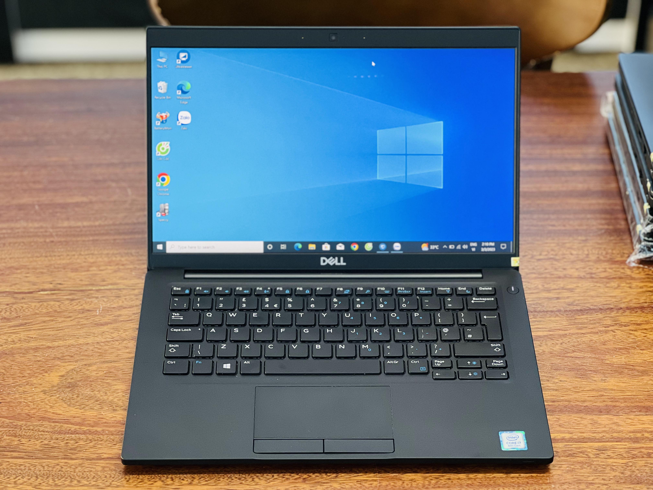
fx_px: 1453
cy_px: 245
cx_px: 326
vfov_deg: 19.1
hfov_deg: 25.3
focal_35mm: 77
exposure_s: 1/50
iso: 160
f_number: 2.8
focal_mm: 9
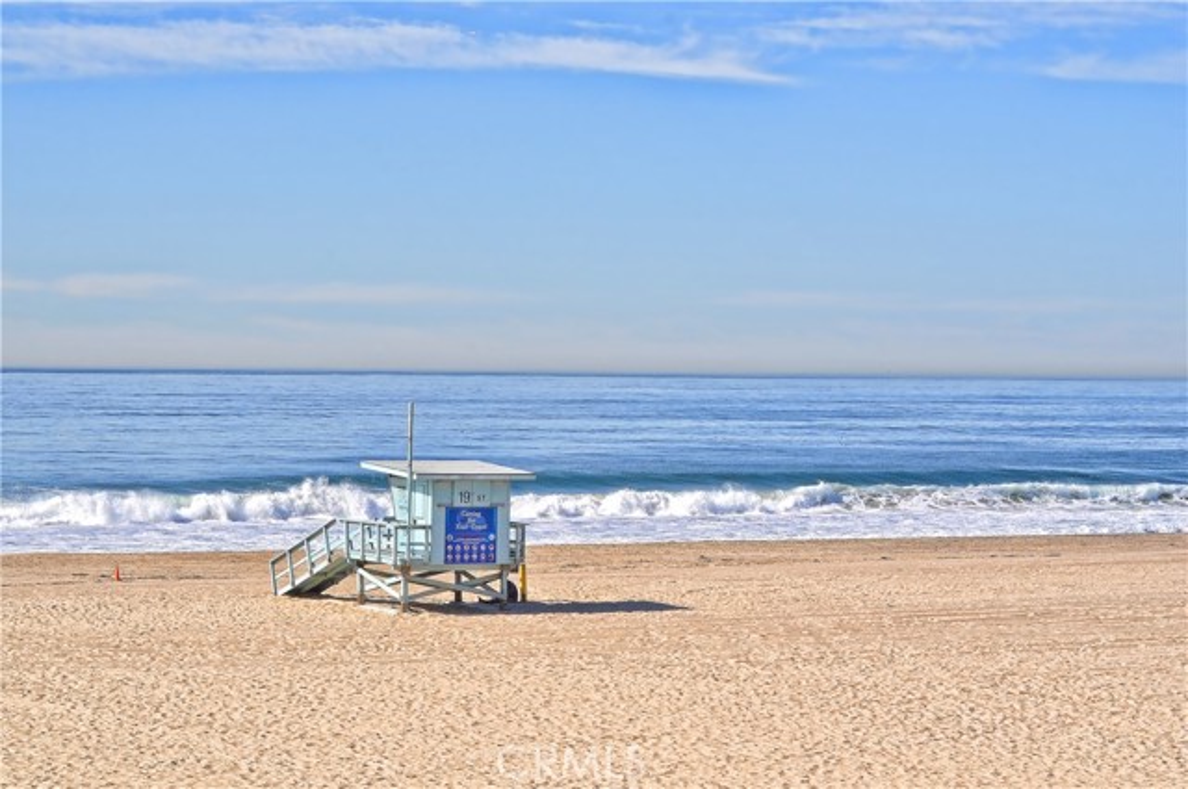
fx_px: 3263
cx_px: 594
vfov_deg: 13.8
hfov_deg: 20.6
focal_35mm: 99
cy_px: 394
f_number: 16
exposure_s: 1/200
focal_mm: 66
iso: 200
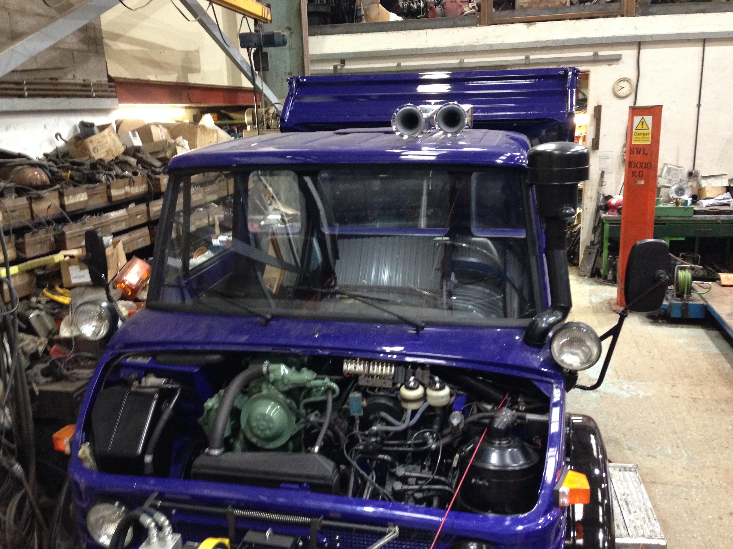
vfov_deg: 42.9
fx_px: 699
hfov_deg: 55.4
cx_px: 366
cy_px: 274
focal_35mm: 33
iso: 320
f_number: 2.4
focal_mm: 4.12
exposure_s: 1/17
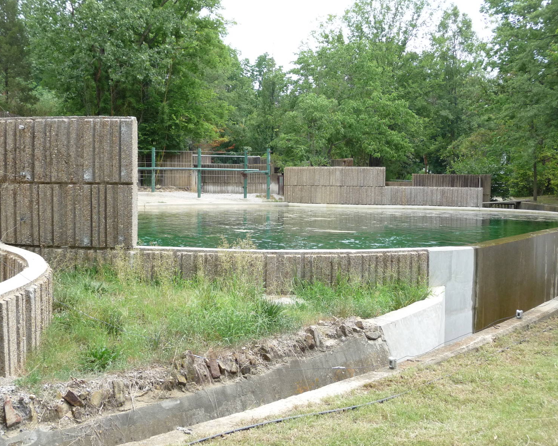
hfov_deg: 43.8
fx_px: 694
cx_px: 284
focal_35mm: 42
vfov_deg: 35.7
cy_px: 223
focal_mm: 6.7
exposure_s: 1/500
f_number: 3.9
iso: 200
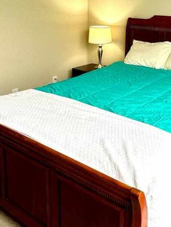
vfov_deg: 44.9
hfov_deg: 34.5
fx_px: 263
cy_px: 52
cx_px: 145
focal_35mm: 40
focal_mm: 2.22
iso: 64
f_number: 2.2
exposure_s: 1/99
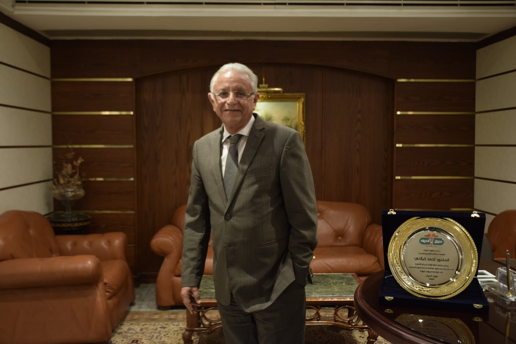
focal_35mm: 34
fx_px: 494
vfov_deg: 38.4
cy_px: 172
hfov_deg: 55.1
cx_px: 258
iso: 800
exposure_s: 1/15
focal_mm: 23
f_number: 3.8
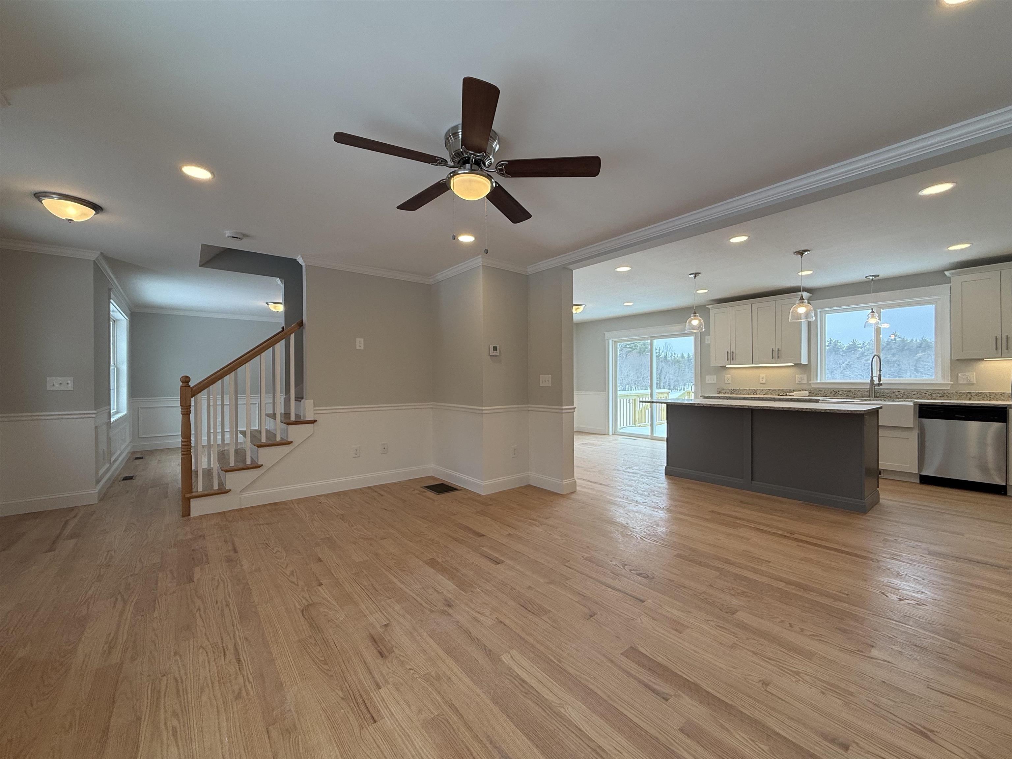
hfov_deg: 102.1
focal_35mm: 14
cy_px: 380
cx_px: 506
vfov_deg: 85.7
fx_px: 409
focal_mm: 2.22
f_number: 2.2
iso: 64
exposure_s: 1/171
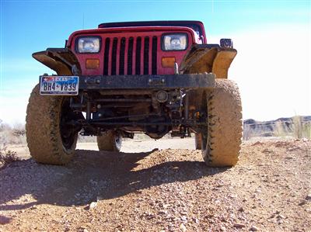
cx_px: 156
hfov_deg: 51.4
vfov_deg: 39.6
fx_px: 323
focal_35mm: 36
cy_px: 116
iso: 80
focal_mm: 6
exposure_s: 1/695
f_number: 2.7
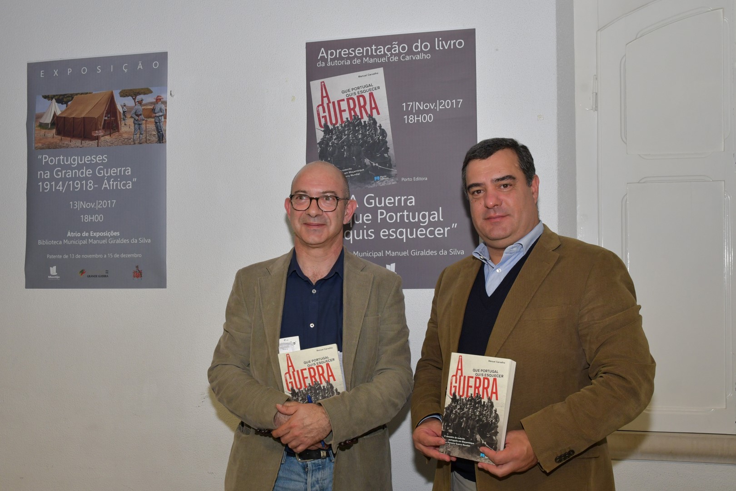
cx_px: 368
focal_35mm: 30
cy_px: 246
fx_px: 613
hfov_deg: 61.9
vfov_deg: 43.6
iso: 800
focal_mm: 20
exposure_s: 1/160
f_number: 6.3
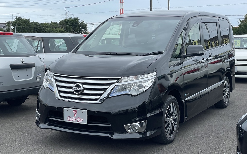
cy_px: 80
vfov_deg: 23.1
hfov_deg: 36.3
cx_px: 124
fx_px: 377
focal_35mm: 56
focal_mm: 6
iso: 25
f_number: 2
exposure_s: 1/484
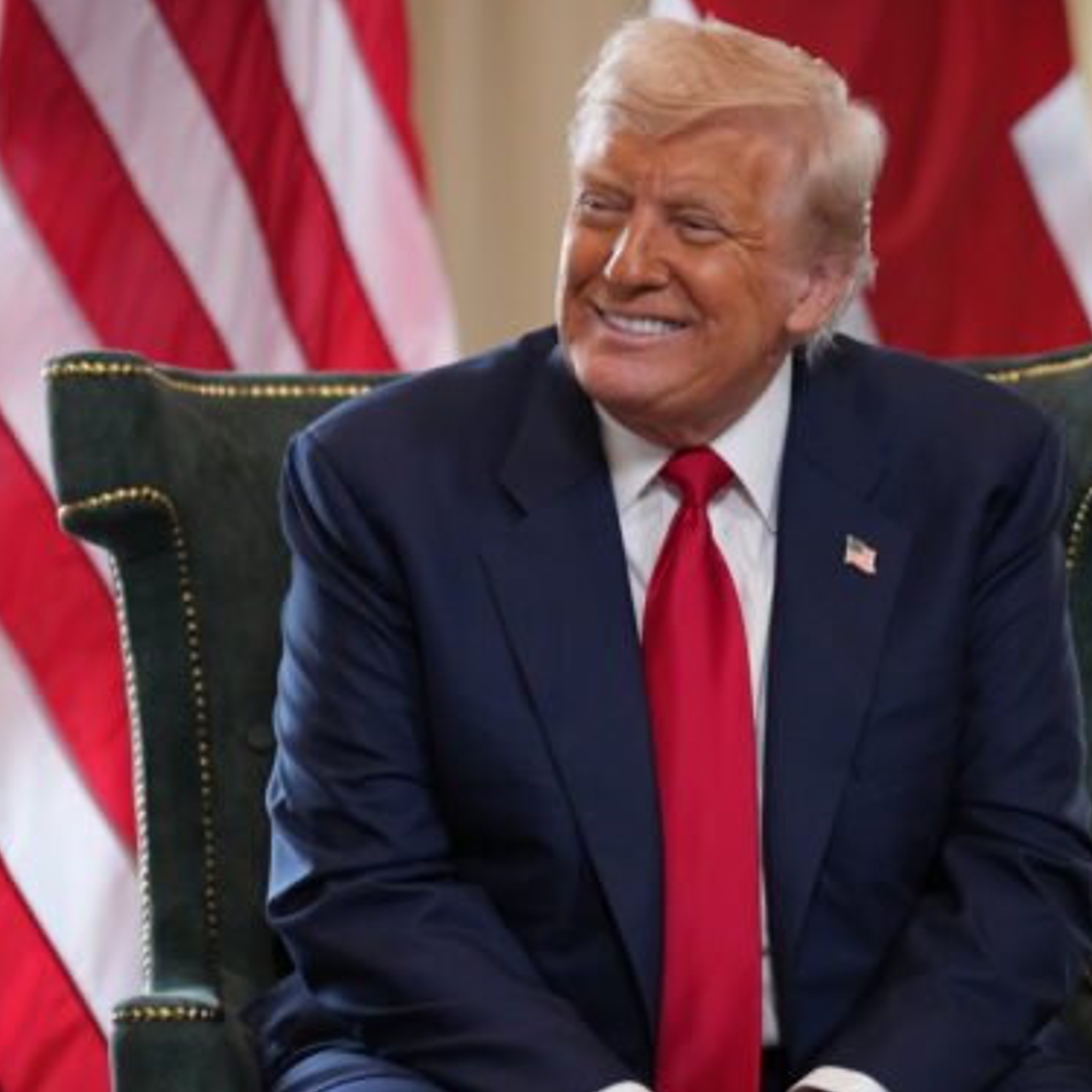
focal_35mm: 208
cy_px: 571
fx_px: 7424
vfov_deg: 8.4
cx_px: 599
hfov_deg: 8.4
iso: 2500
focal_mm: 143
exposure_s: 1/1250
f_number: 2.8
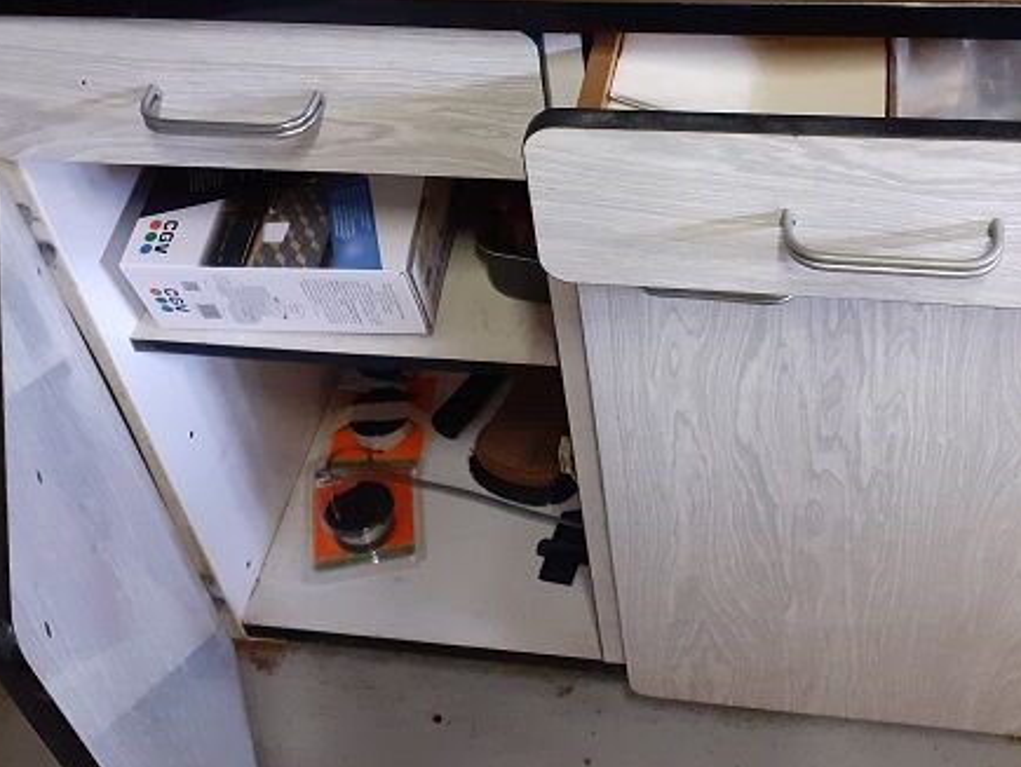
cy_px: 216
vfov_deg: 33.1
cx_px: 588
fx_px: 1269
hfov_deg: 43.7
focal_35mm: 43
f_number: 1.9
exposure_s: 1/25
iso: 500
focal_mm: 3.6
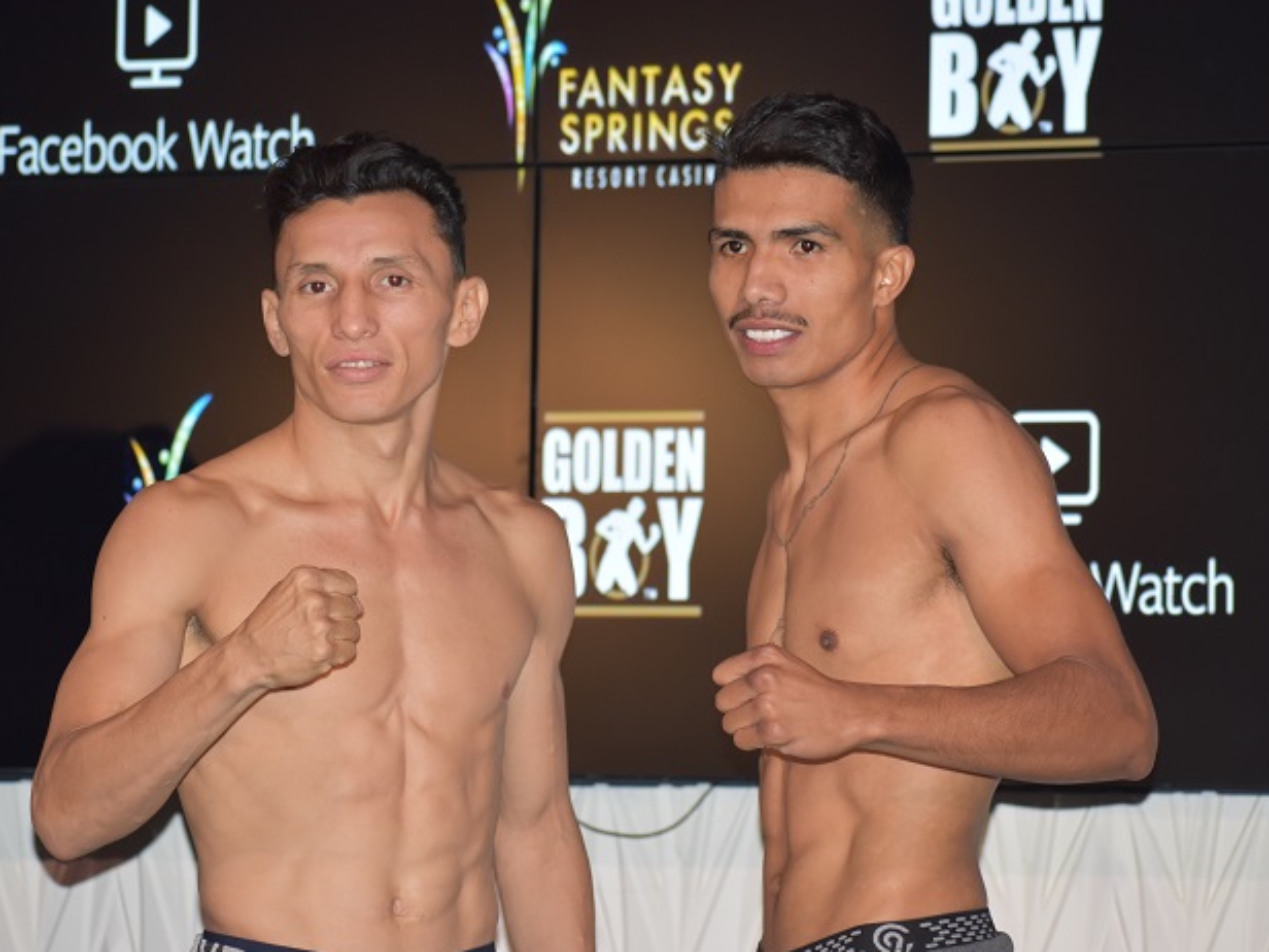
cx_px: 604
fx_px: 5702
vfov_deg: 9.5
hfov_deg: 12.7
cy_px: 478
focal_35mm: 156
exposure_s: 1/100
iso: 800
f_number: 5
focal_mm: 95
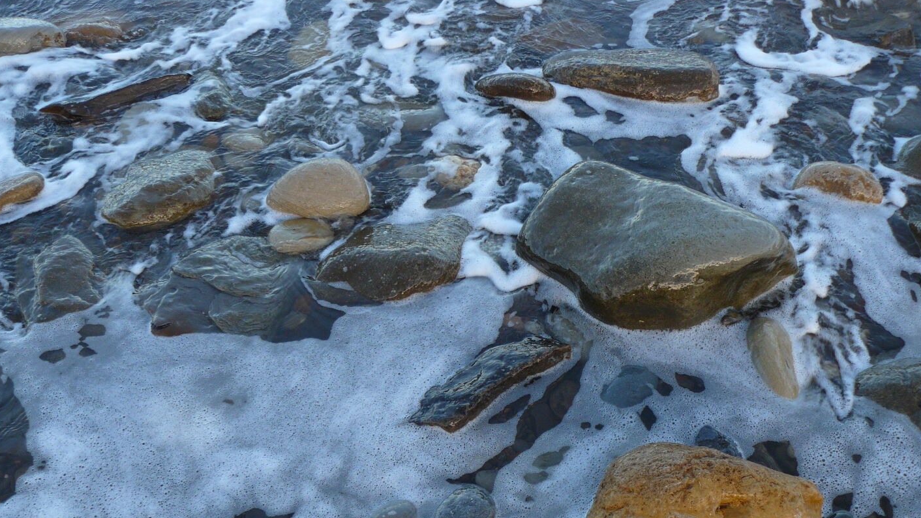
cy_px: 349
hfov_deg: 50.5
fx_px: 977
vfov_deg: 29.5
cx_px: 455
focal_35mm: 40
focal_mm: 6
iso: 100
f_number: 3.6
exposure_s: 1/100
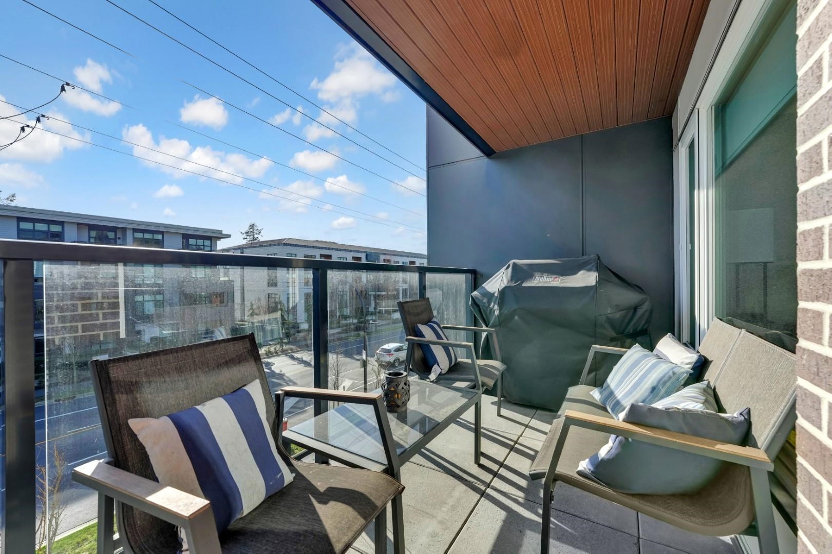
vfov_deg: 78.5
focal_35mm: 15
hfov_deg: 101.5
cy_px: 277
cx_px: 416
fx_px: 340
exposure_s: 1/400
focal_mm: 14.7
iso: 400
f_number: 8
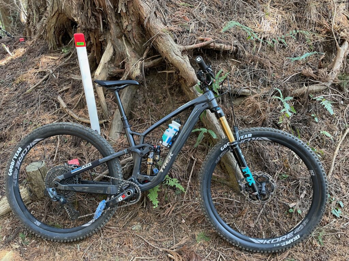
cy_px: 130
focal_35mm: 26
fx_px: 262
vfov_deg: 53.1
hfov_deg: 67.3
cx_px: 174
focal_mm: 4.2
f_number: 1.6
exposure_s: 1/60
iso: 250
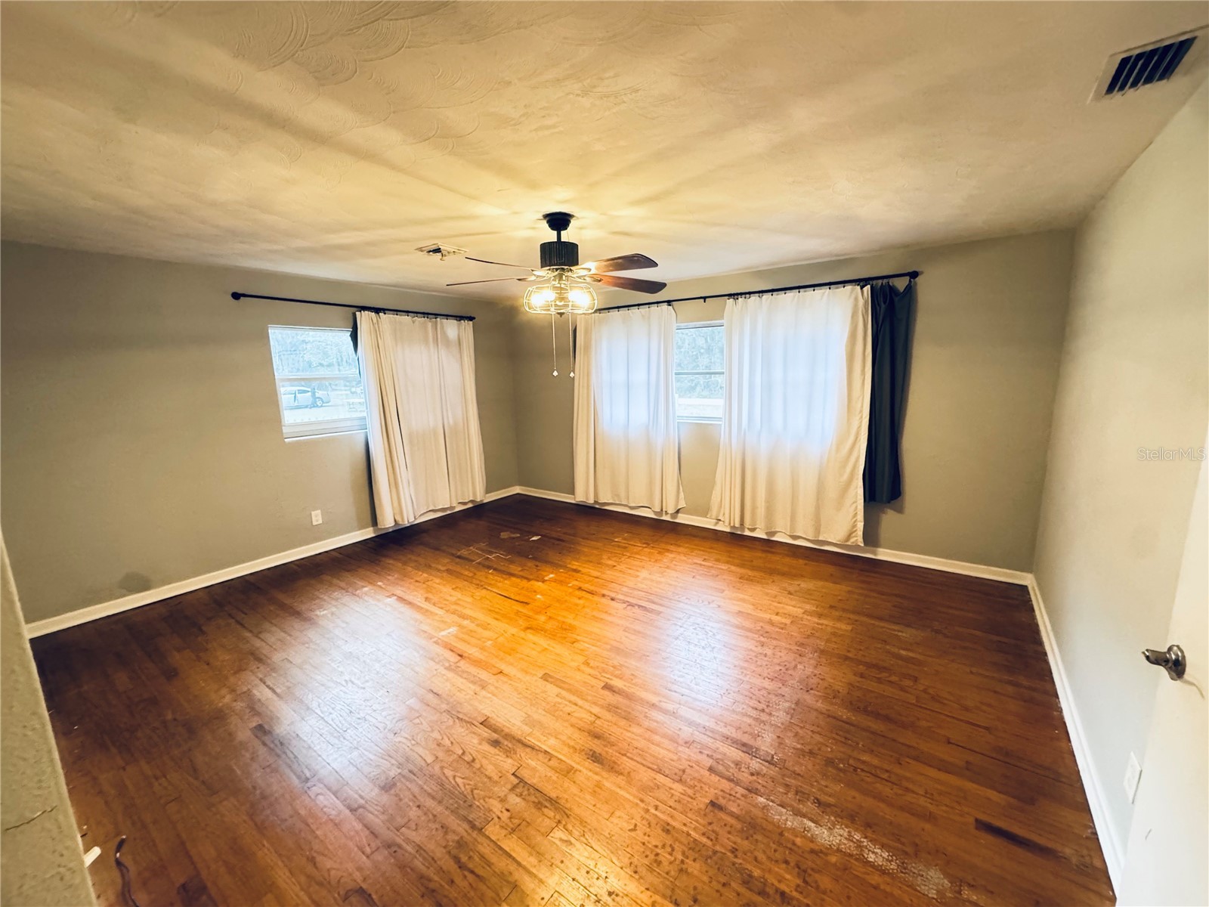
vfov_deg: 85.7
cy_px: 454
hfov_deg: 102.1
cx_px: 604
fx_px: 489
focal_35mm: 14
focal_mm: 2.22
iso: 1000
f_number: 2.2
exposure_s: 1/60
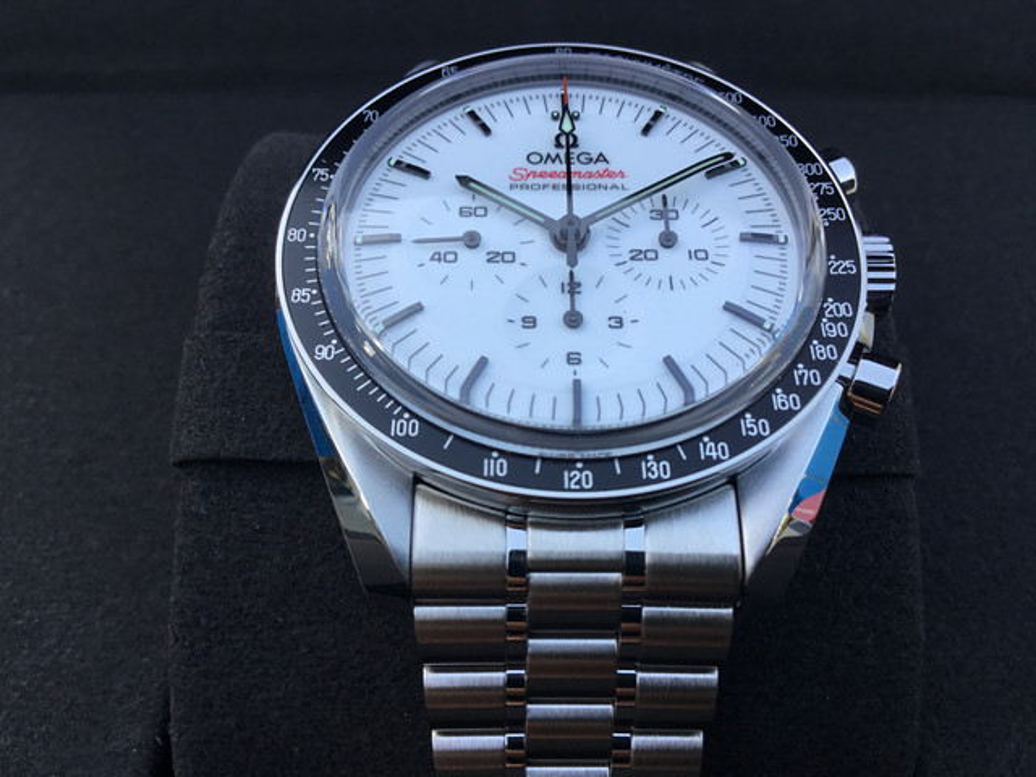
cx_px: 518
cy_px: 388
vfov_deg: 45.4
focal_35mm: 31
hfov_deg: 58.4
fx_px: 928
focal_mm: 3.3
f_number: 2.4
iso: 32
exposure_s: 1/120
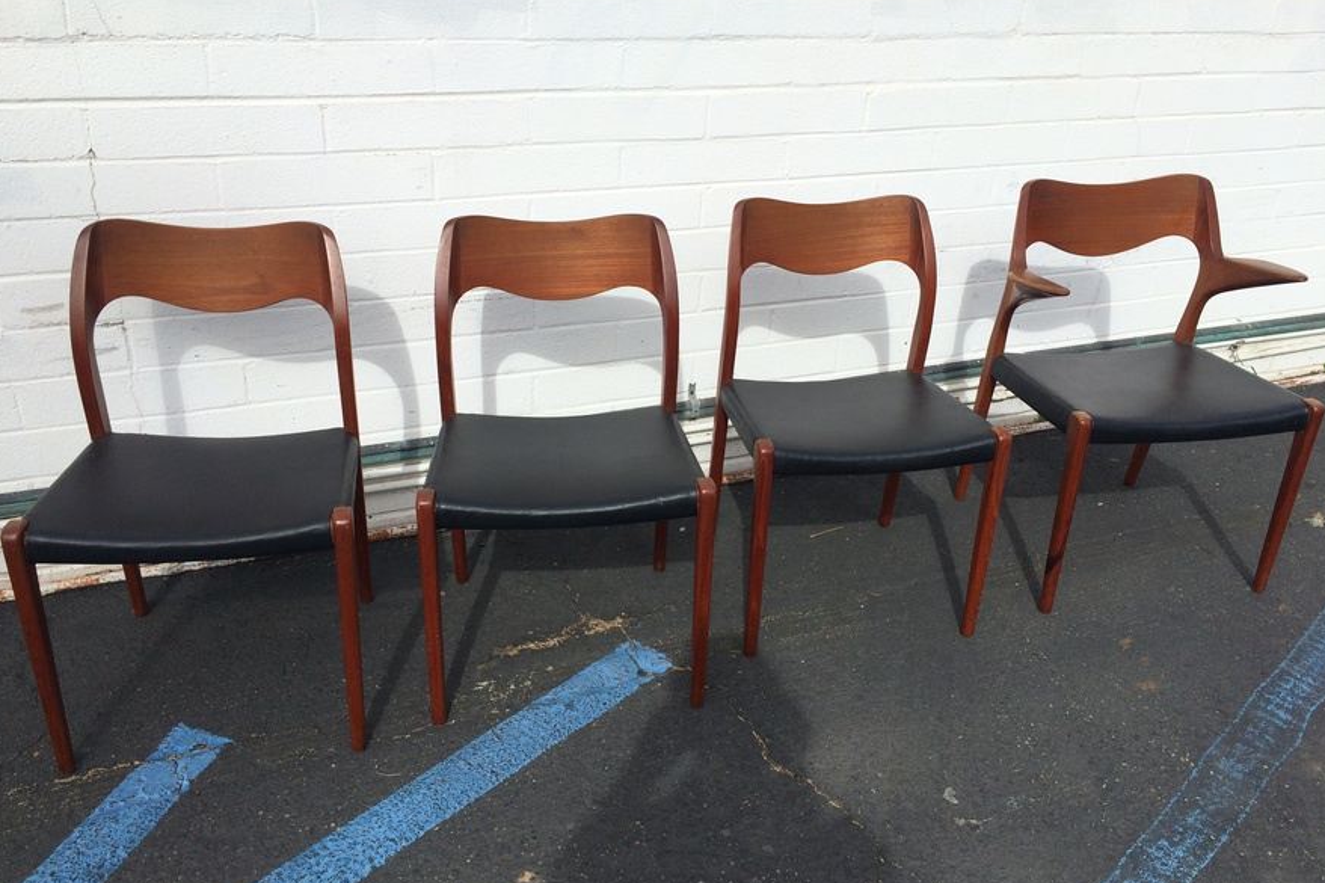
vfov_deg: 41.1
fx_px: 1177
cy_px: 448
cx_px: 669
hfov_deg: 58.7
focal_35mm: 32
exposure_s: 1/2564
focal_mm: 4.12
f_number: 2.2
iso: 32
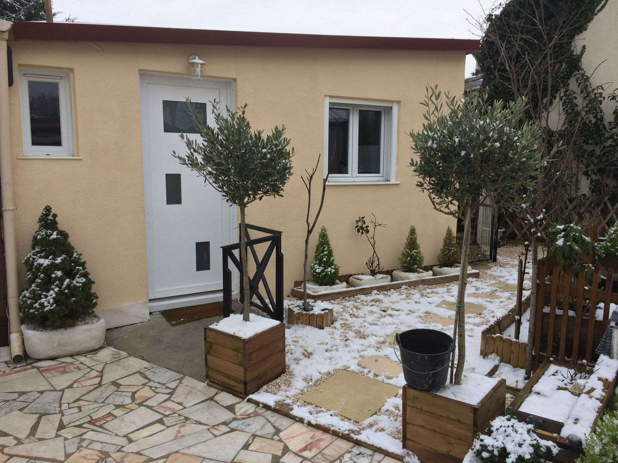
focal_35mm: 29
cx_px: 309
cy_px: 232
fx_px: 518
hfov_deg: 61.7
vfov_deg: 48.2
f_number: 2.2
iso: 32
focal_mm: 4.15
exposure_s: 1/217
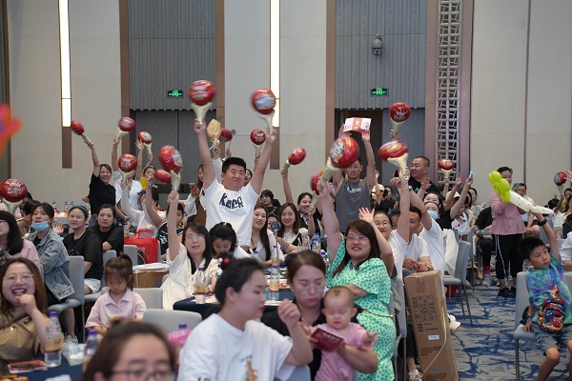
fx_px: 1192
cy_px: 190
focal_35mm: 75
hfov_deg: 27.0
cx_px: 286
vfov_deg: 18.2
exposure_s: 1/125
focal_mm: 75
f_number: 4
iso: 1000
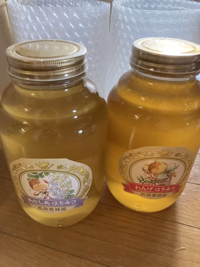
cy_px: 134
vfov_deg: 63.4
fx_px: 216
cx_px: 100
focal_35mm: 28
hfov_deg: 49.7
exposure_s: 1/60
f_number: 1.8
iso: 320
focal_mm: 3.99
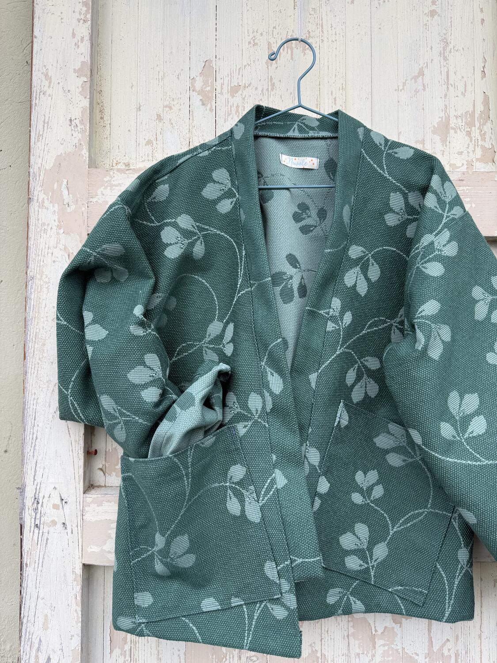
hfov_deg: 56.8
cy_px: 332
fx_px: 459
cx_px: 248
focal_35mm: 24
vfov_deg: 71.6
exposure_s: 1/289
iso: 64
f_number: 1.78
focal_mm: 6.76
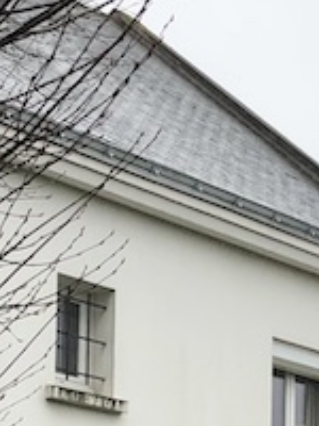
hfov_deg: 11.6
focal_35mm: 126
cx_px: 349
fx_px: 1548
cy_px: 538
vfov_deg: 15.0
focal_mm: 4
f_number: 1.8
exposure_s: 1/382
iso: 20
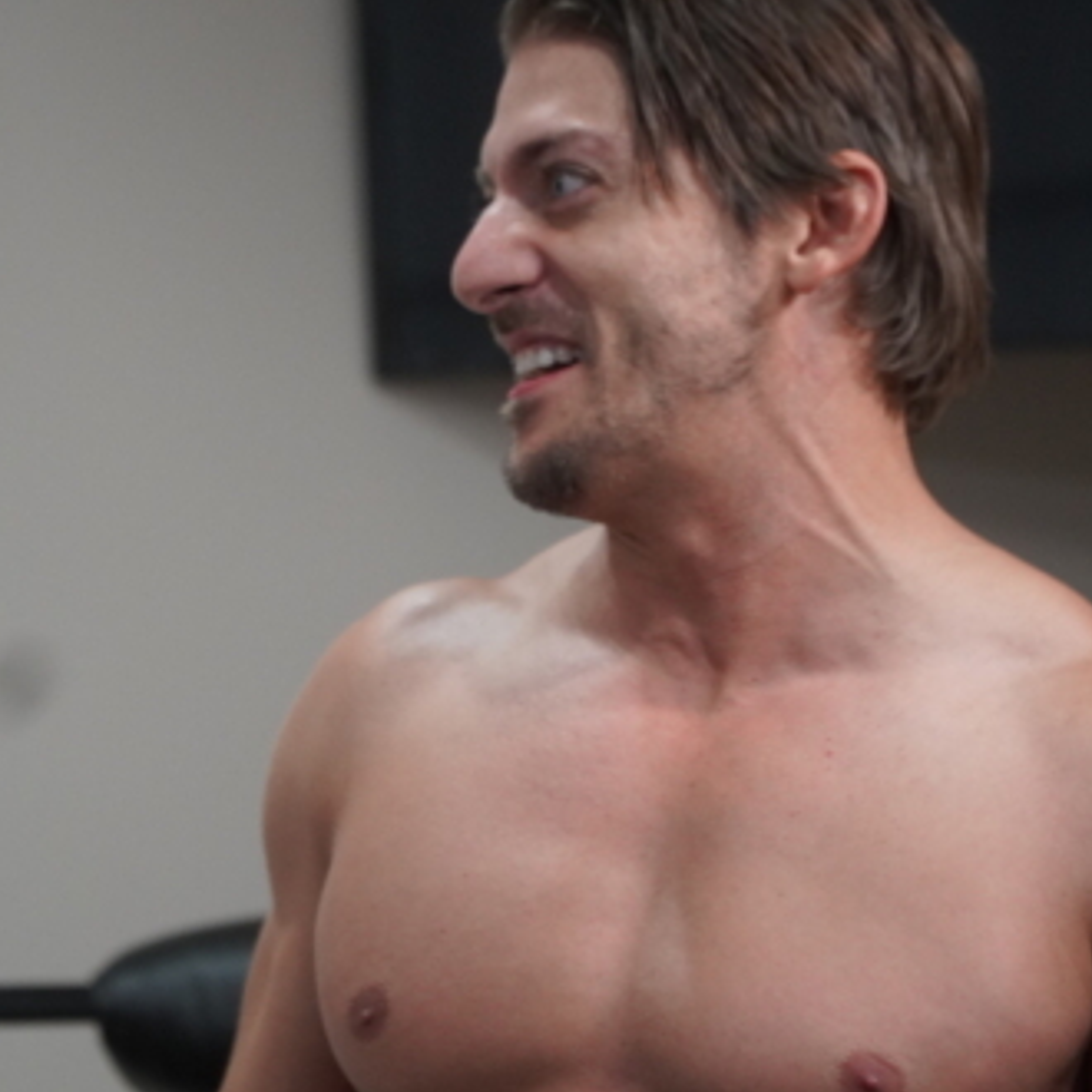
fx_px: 7232
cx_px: 443
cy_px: 544
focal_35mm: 203
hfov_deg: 8.6
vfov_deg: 8.6
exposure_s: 1/200
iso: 3200
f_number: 4
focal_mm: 105
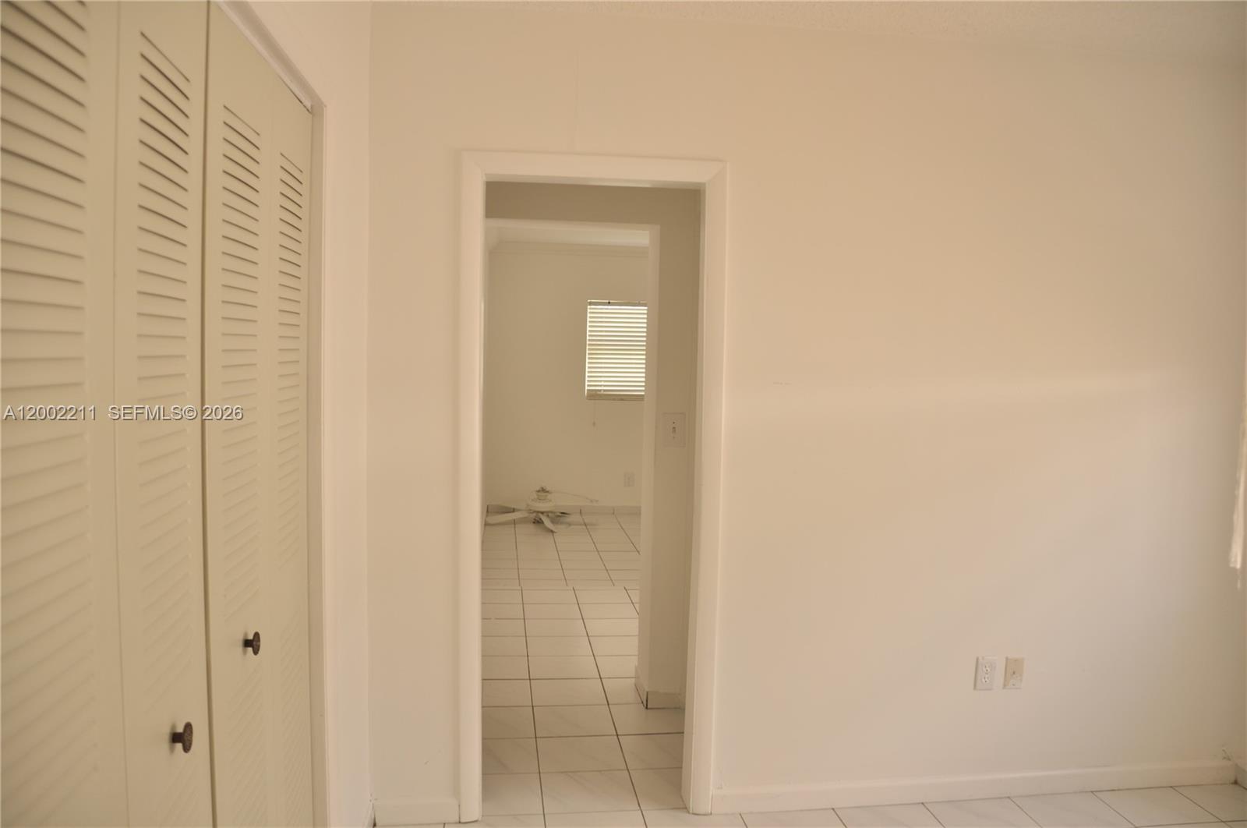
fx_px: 934
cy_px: 414
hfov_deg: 67.5
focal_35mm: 27
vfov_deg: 47.8
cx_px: 624
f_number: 4
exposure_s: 1/60
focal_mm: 18
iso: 200
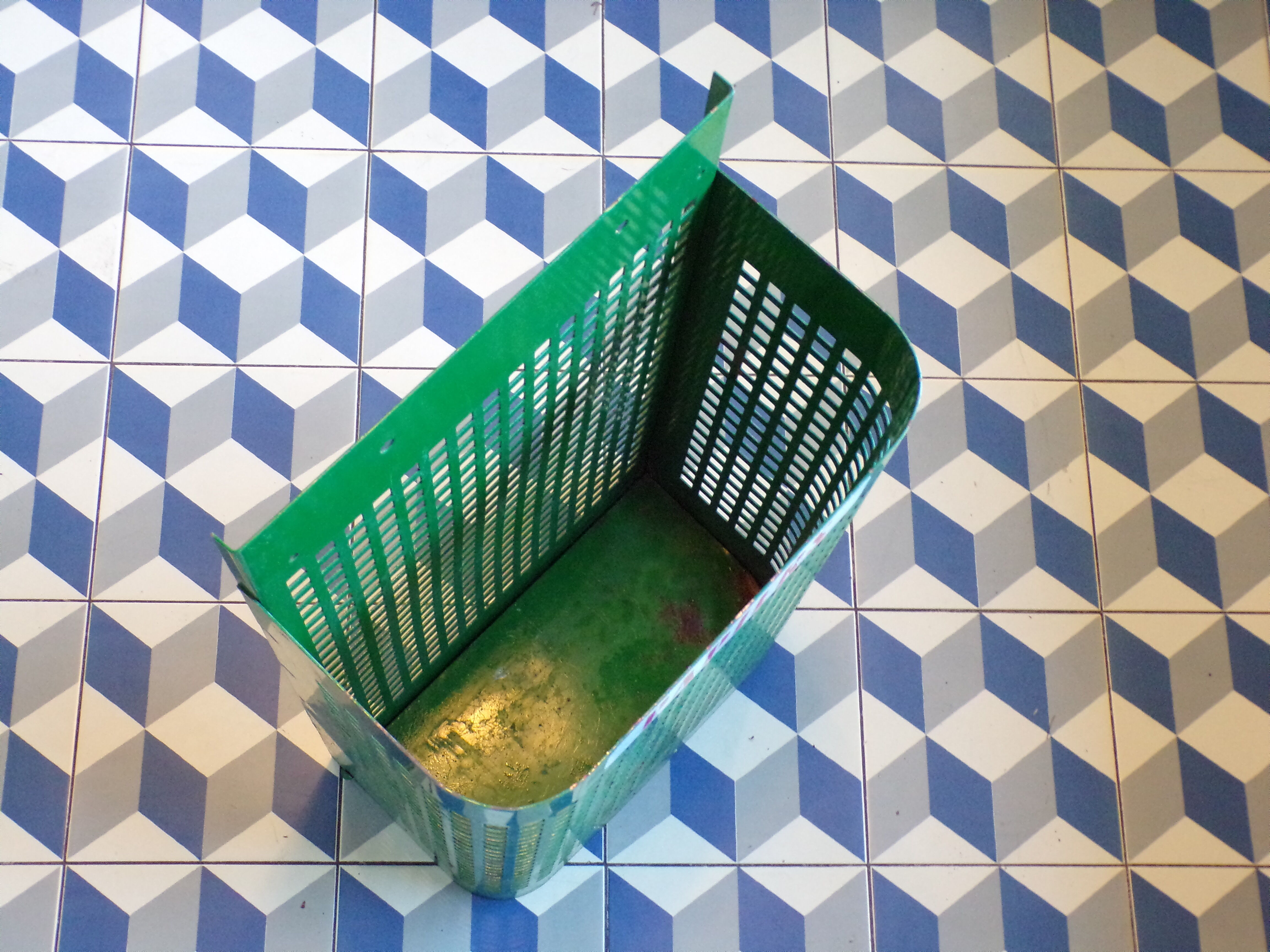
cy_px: 476
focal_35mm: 42
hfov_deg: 44.8
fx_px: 1541
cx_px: 635
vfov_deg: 34.3
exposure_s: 1/17
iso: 652
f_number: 3.4
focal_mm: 7.6
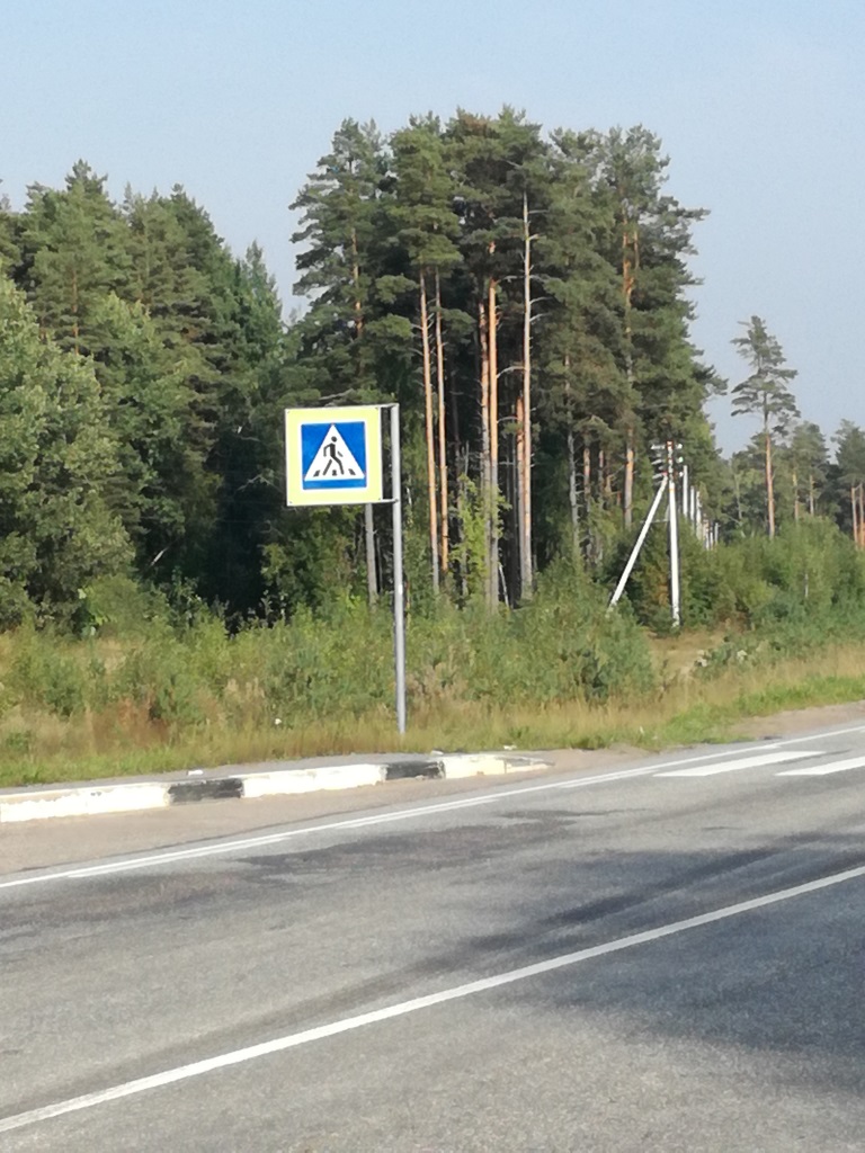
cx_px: 432
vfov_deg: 18.9
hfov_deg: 14.2
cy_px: 576
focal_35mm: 104
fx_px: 3465
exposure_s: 1/814
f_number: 2
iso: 50
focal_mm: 3.79
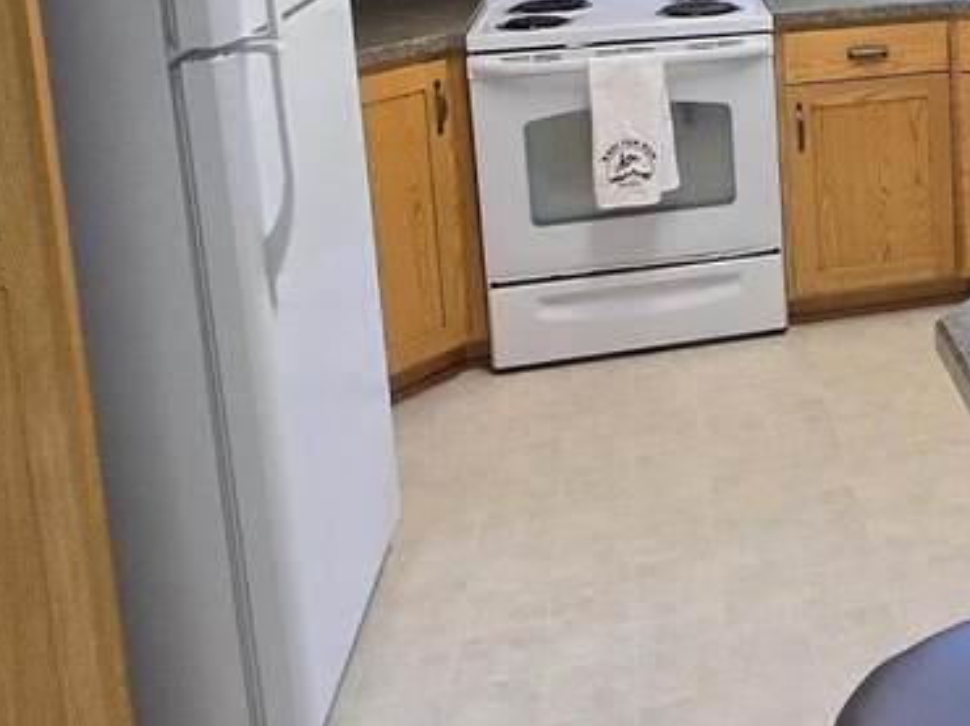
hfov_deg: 35.7
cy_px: -47
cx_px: 1075
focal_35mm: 45
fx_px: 1260
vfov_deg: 29.4
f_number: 2.2
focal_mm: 2.2
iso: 80
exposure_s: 1/60
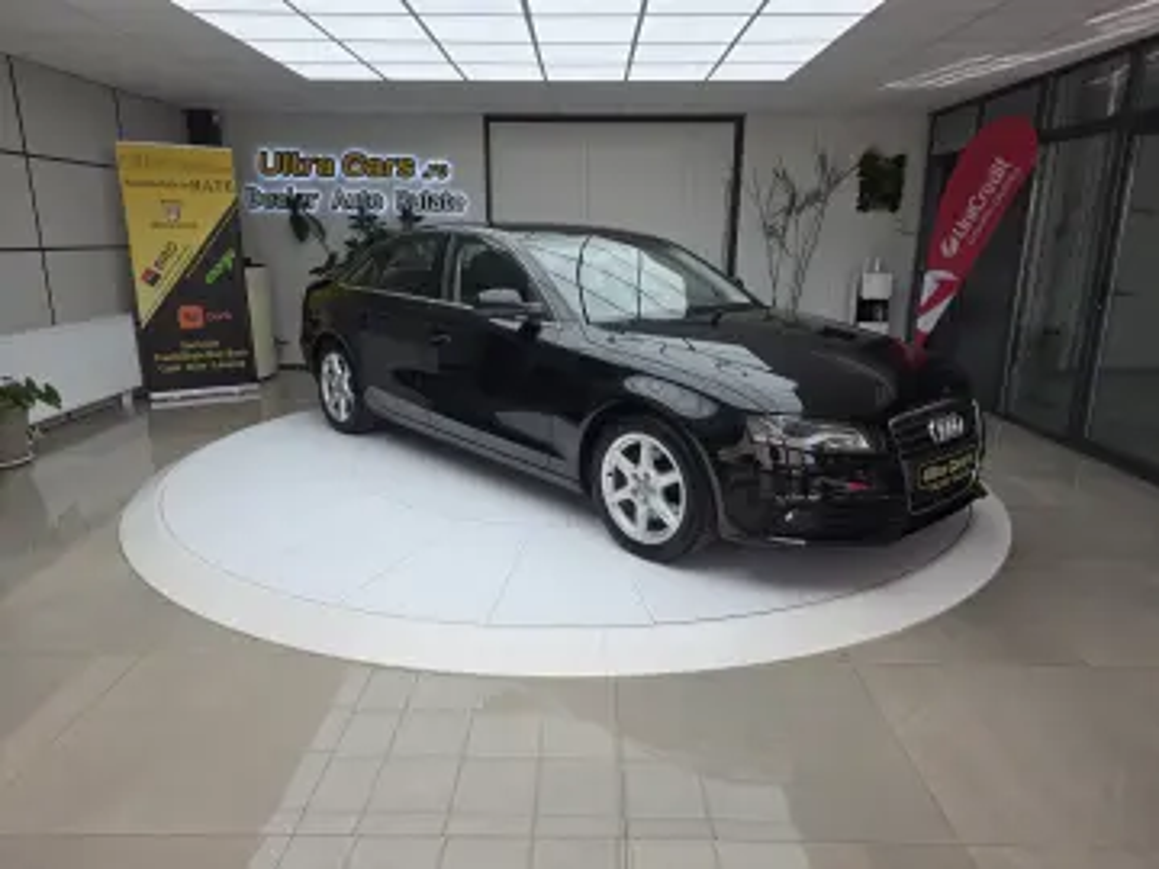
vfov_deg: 58.9
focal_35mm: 23
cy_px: 434
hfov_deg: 73.9
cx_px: 580
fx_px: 770
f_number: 1.7
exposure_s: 1/116
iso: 12
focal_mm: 6.25
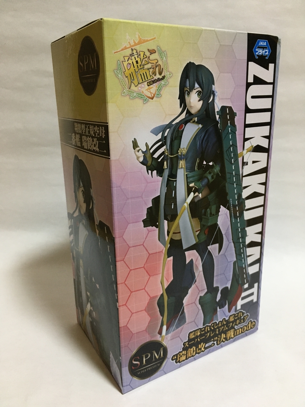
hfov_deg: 48.2
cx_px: 152
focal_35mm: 29
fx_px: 341
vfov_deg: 61.7
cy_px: 204
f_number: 2.2
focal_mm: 4.15
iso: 125
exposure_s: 1/30
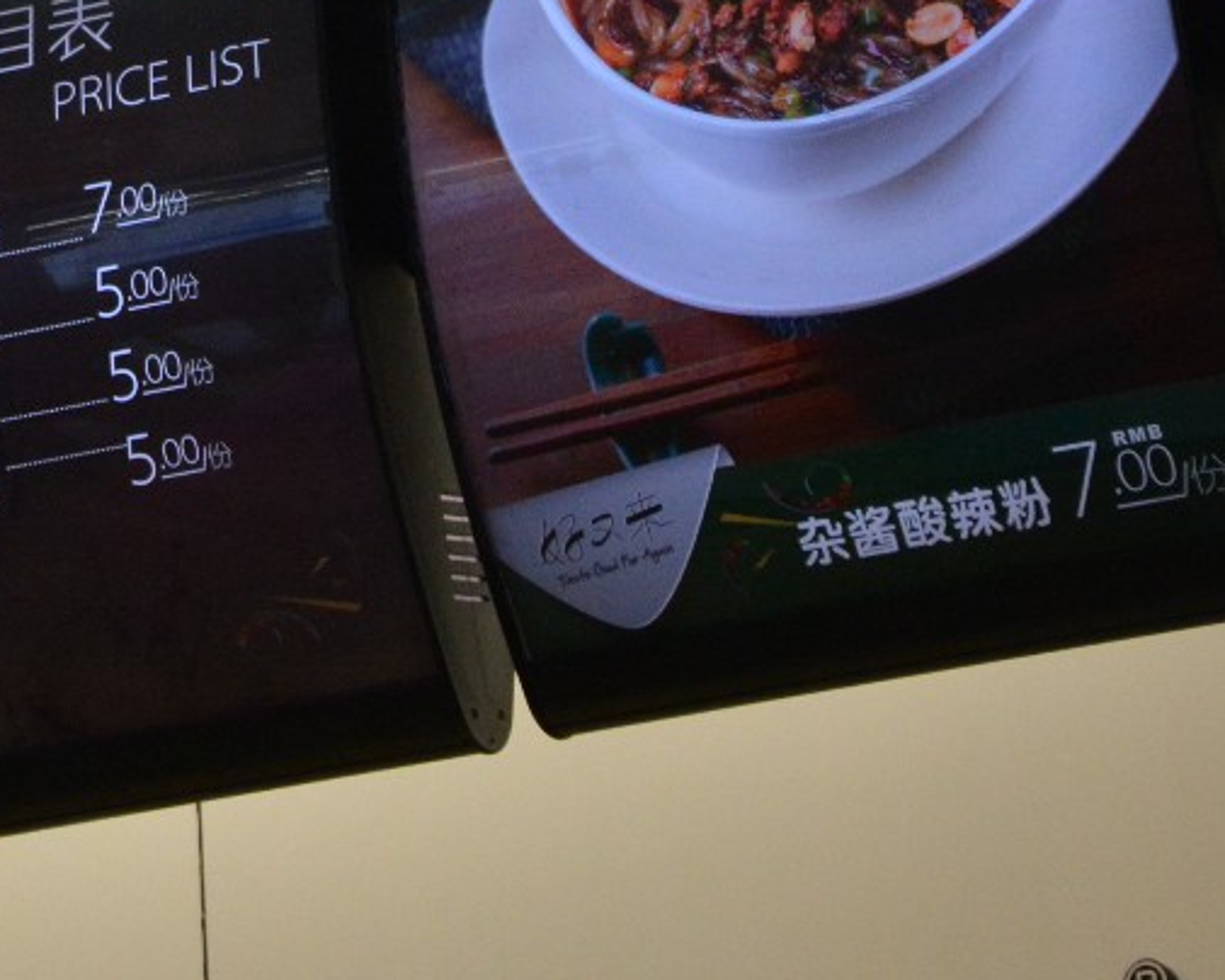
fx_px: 10768
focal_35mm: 297
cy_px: -547
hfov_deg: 6.5
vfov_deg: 5.2
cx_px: -422
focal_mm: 52
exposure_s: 1/500
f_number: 5
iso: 1100
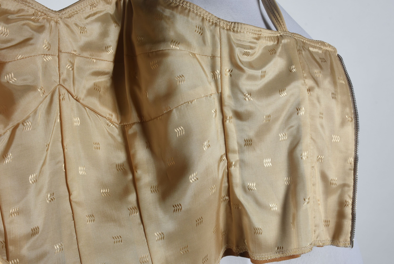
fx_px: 575
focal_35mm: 52
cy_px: 132
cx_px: 197
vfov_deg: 25.8
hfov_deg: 37.8
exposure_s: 1/125
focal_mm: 35
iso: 320
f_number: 16
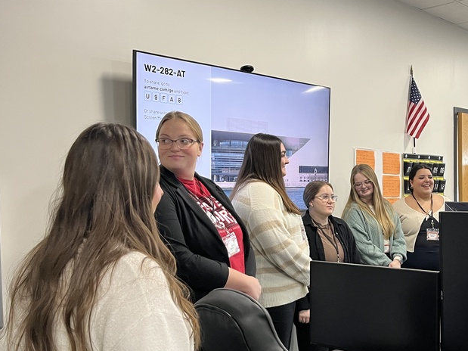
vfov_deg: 33.5
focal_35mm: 43
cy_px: 213
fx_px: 581
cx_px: 349
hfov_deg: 42.6
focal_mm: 5.1
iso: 125
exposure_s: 1/60
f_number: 1.6
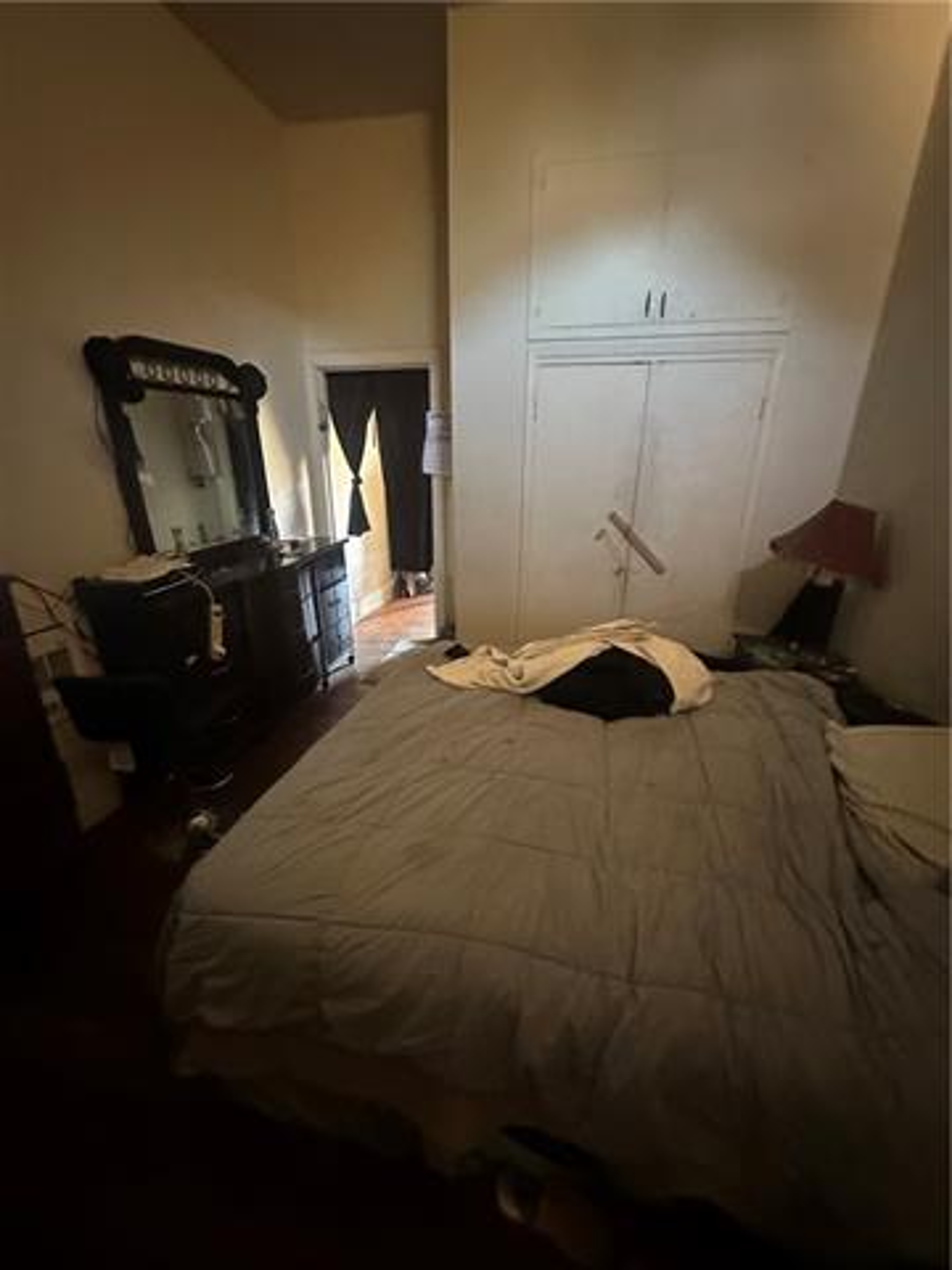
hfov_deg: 85.7
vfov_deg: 102.1
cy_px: 635
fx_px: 513
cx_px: 476
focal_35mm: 14
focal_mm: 2.22
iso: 1250
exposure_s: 1/30
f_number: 2.2
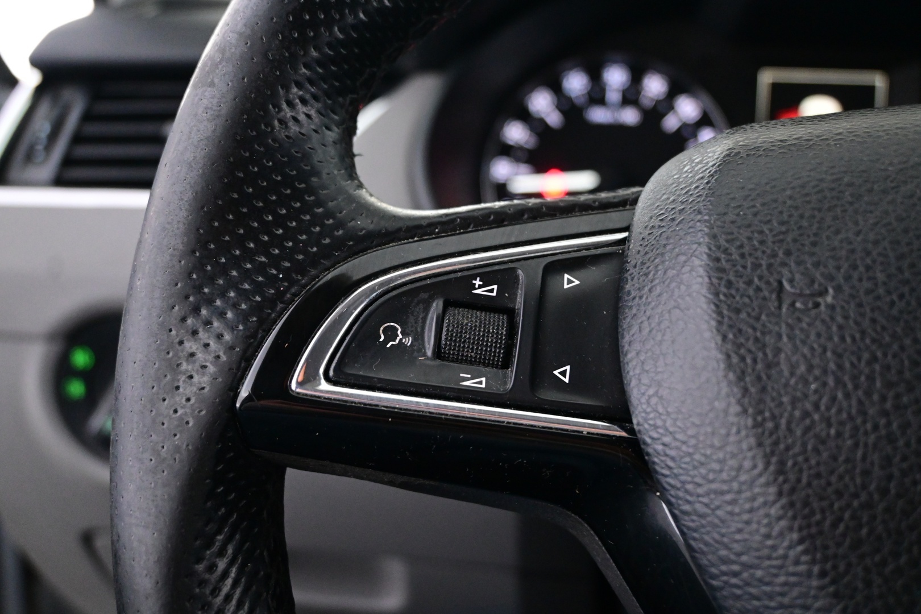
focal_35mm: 36
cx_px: 460
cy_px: 307
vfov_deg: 36.9
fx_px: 921
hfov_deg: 53.1
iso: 3600
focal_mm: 24
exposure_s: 1/40
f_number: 4.2
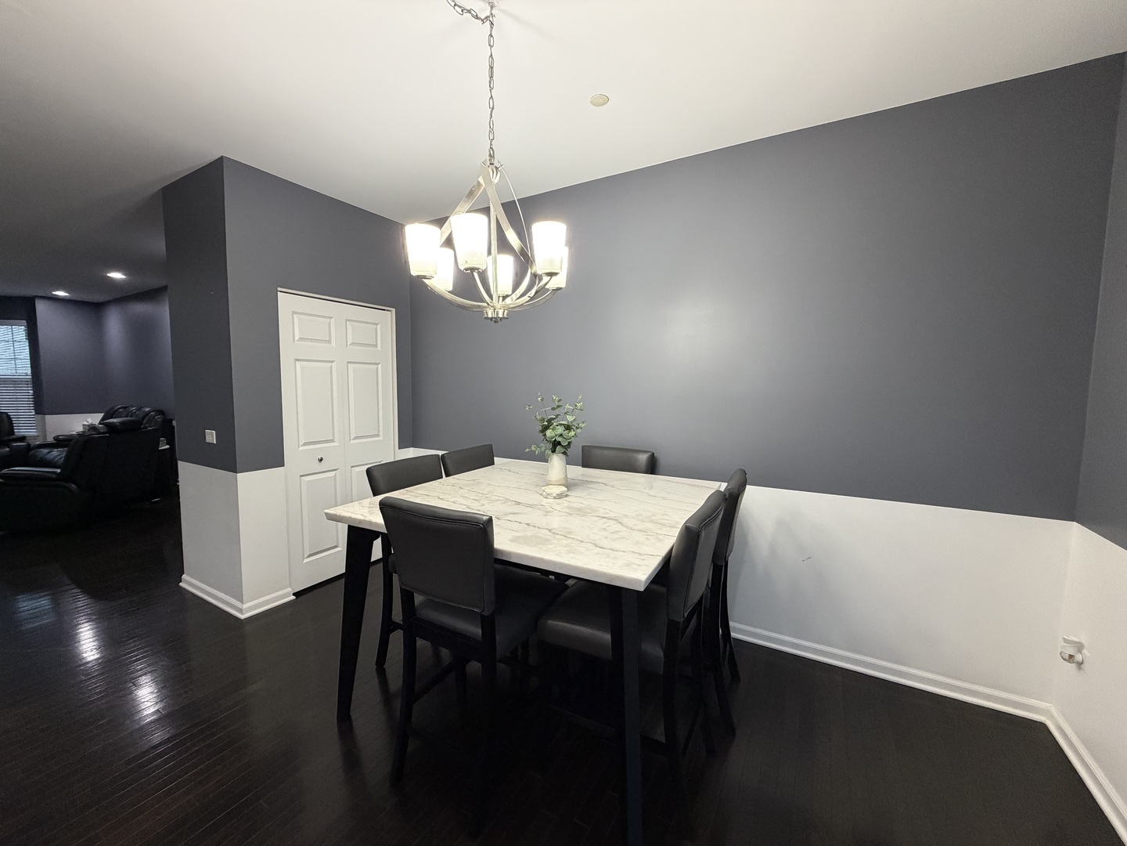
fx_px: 456
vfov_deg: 85.7
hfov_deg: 102.1
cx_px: 564
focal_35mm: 14
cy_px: 423
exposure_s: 1/60
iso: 400
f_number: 2.2
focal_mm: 2.22
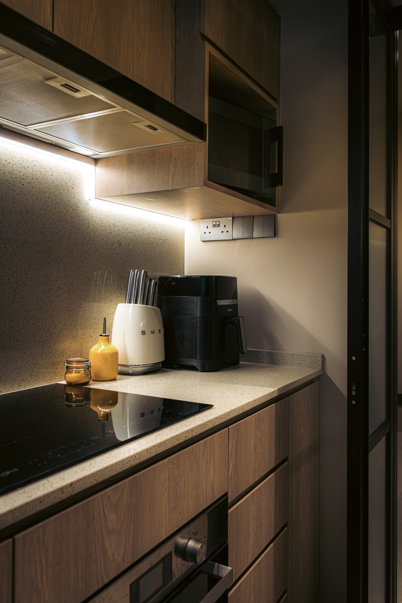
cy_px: 302
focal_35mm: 27
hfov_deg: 47.9
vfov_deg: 67.4
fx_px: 452
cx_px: 201
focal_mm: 18
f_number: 4
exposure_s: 1/100
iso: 1250
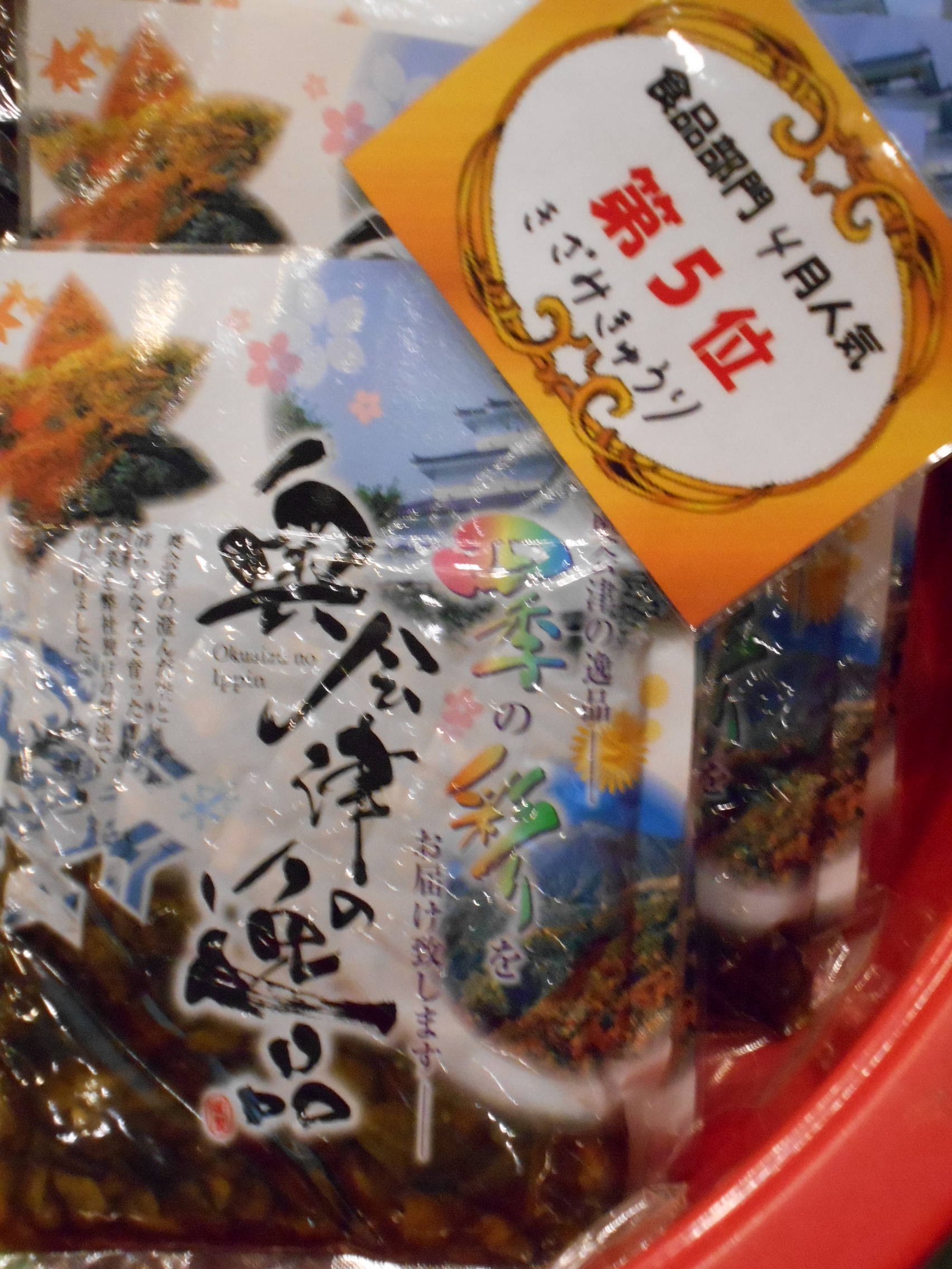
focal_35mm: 56
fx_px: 2053
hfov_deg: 26.1
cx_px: 476
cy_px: 634
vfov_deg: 34.3
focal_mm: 10
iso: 800
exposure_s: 1/15
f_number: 4.9
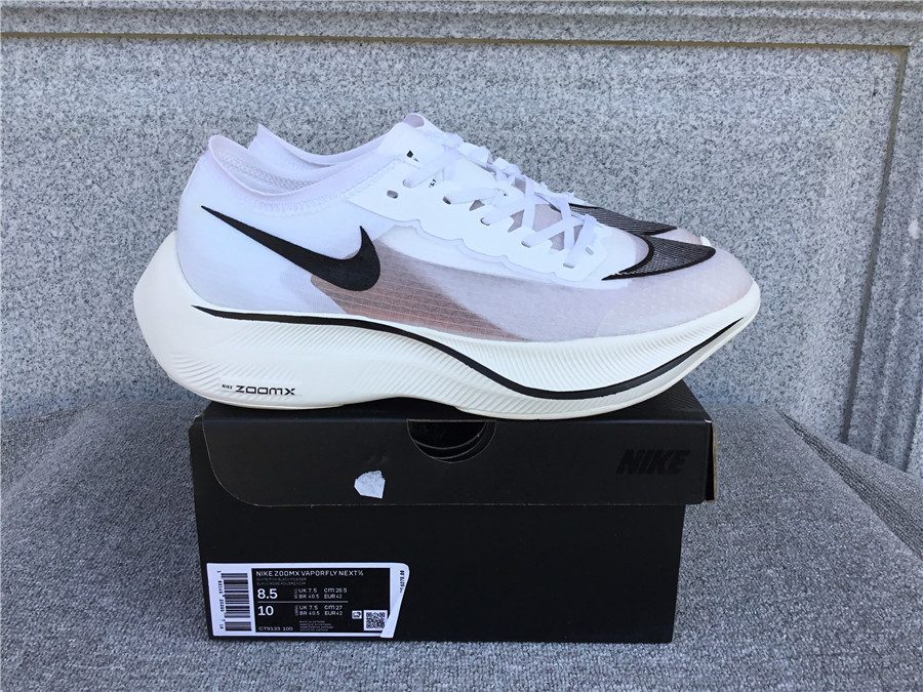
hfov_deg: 58.4
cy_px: 346
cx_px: 462
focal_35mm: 31
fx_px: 827
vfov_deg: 45.4
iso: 25
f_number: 2.4
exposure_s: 1/365
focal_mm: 3.3
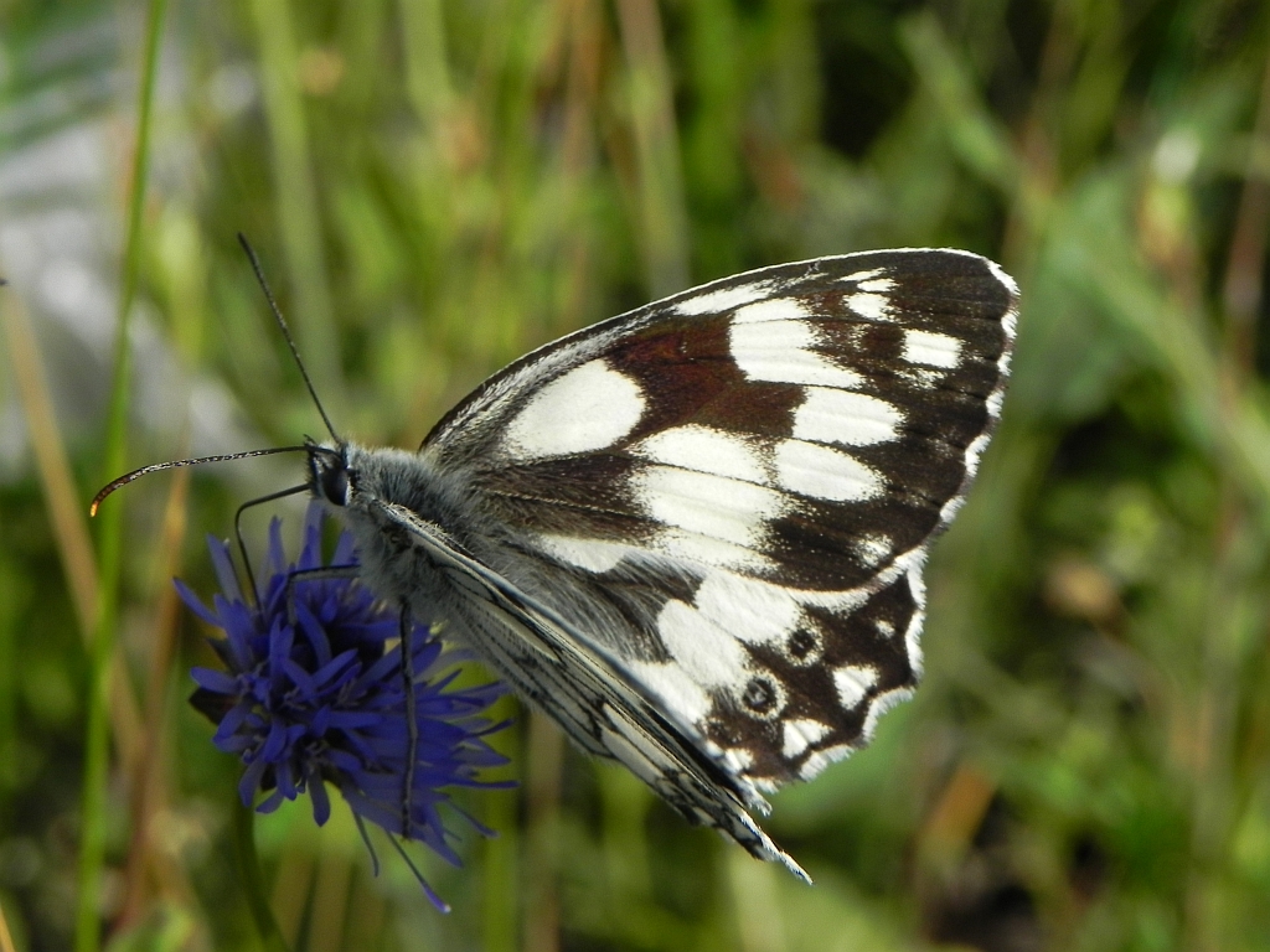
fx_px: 3485
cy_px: 476
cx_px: 635
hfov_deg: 20.7
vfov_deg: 15.6
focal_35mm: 95
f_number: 6.3
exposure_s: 1/564
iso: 160
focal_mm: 16.9
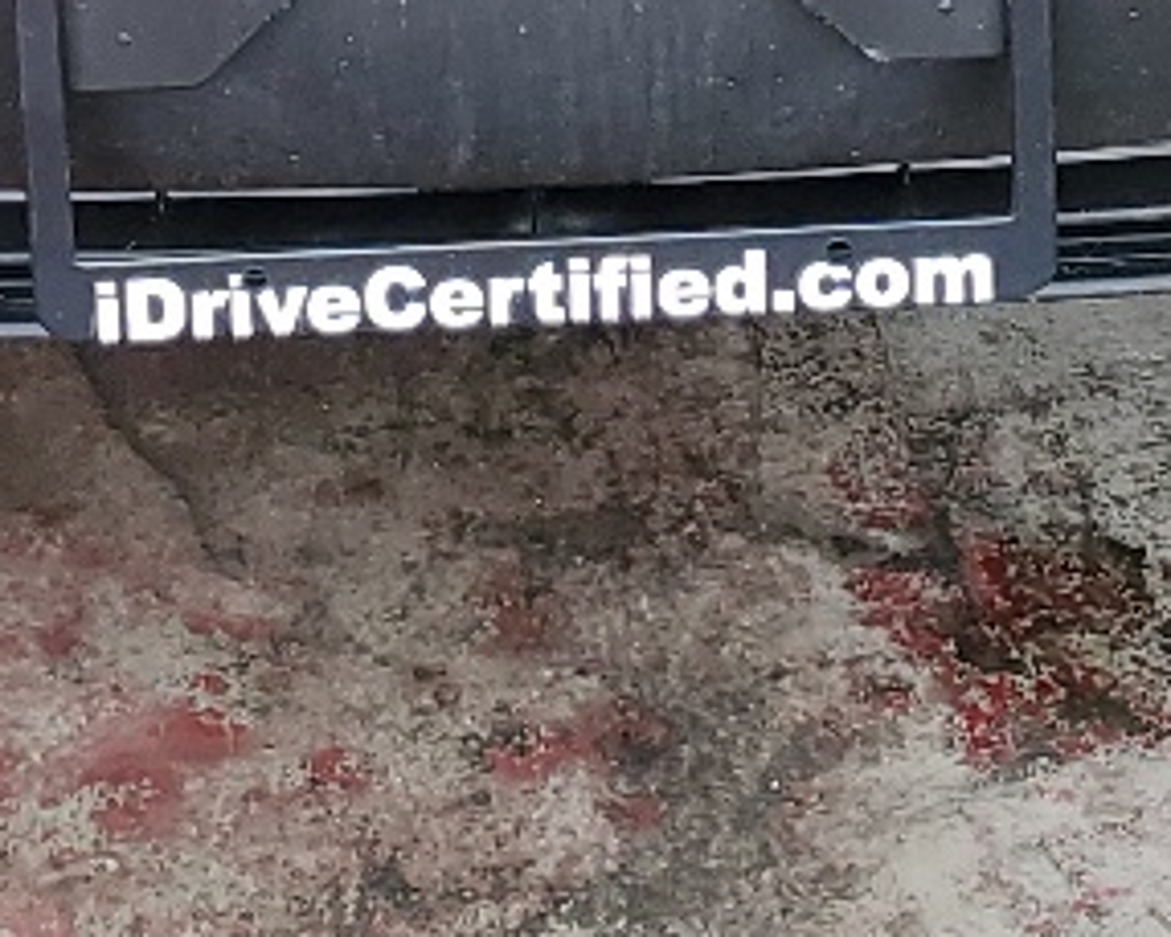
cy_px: -1207
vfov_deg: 9.8
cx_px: 680
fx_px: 4923
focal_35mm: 142
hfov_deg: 13.6
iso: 50
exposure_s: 1/256
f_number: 1.5
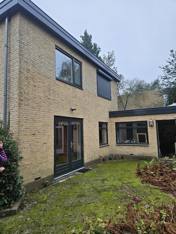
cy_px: 117
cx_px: 88
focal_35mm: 23
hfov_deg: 58.9
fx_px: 156
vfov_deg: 73.9
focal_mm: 5.4
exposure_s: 1/100
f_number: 1.8
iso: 50
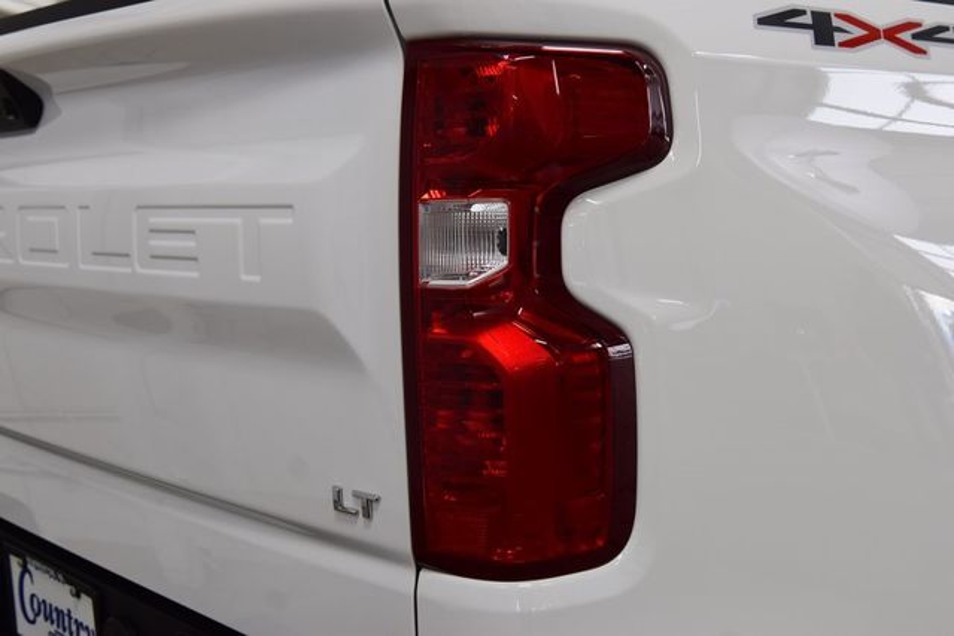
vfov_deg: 26.5
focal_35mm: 51
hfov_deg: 38.9
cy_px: 318
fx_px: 1352
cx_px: 477
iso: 400
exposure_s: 1/25
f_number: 7.1
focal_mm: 34
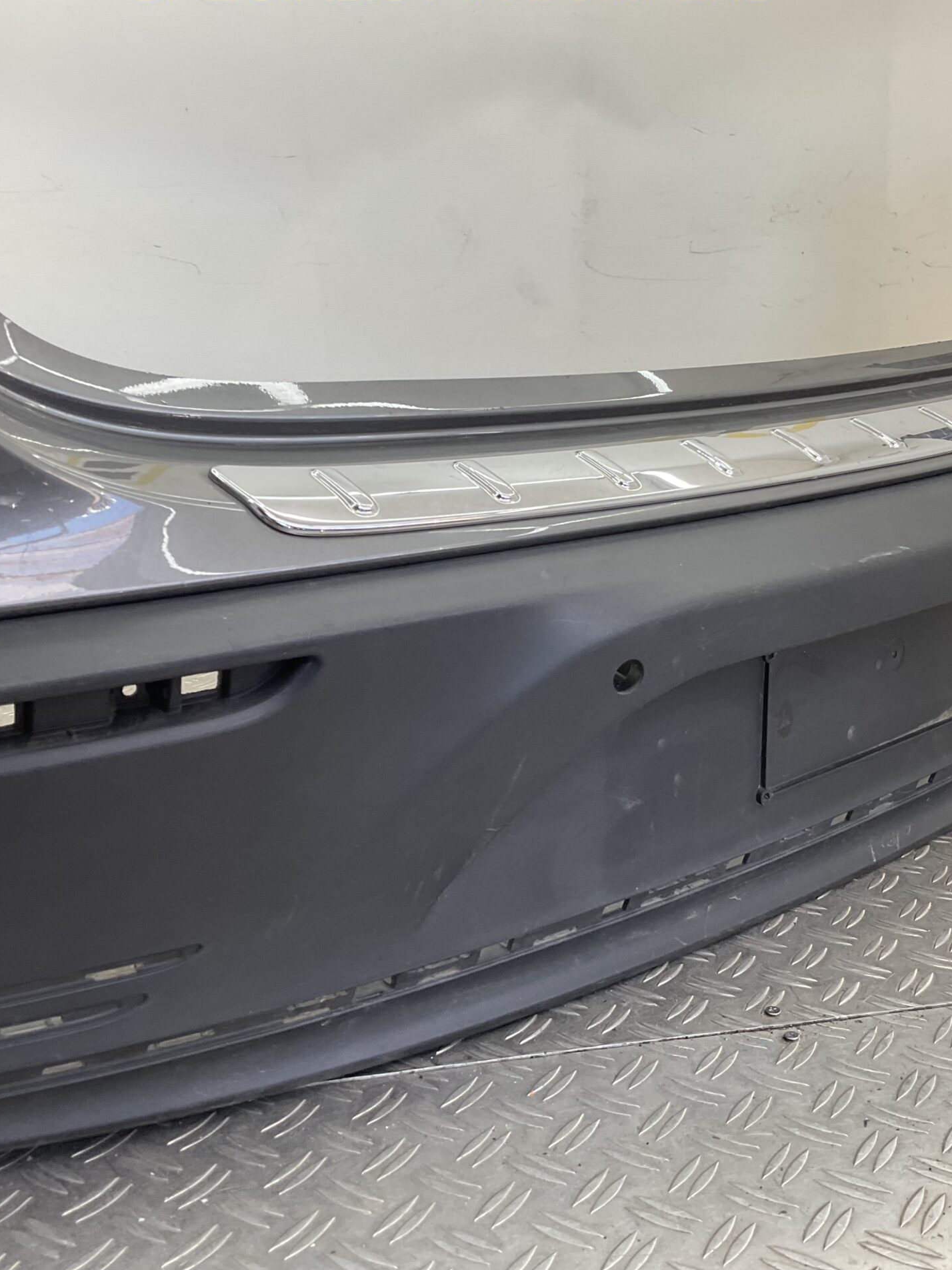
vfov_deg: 47.9
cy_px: 635
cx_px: 495
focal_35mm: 39
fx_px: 1430
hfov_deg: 36.8
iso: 32
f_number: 1.8
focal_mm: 3
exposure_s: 1/120
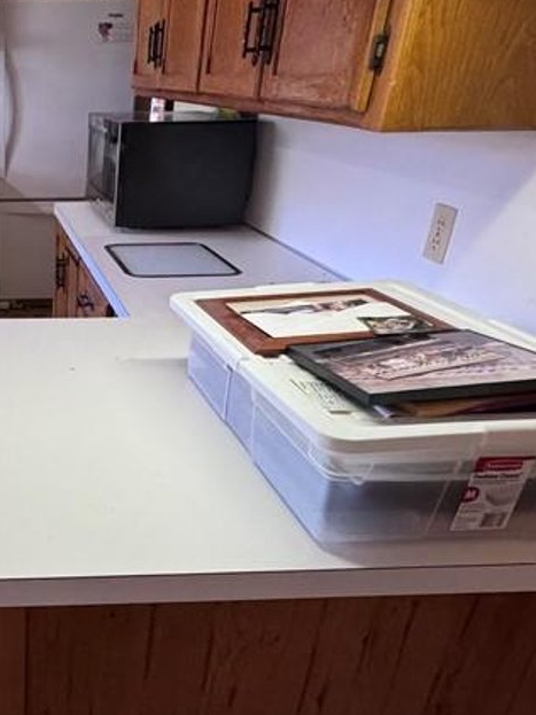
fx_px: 702
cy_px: 408
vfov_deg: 53.8
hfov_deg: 37.1
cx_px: -7
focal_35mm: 34
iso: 320
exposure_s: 1/120
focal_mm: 2.22
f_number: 2.2
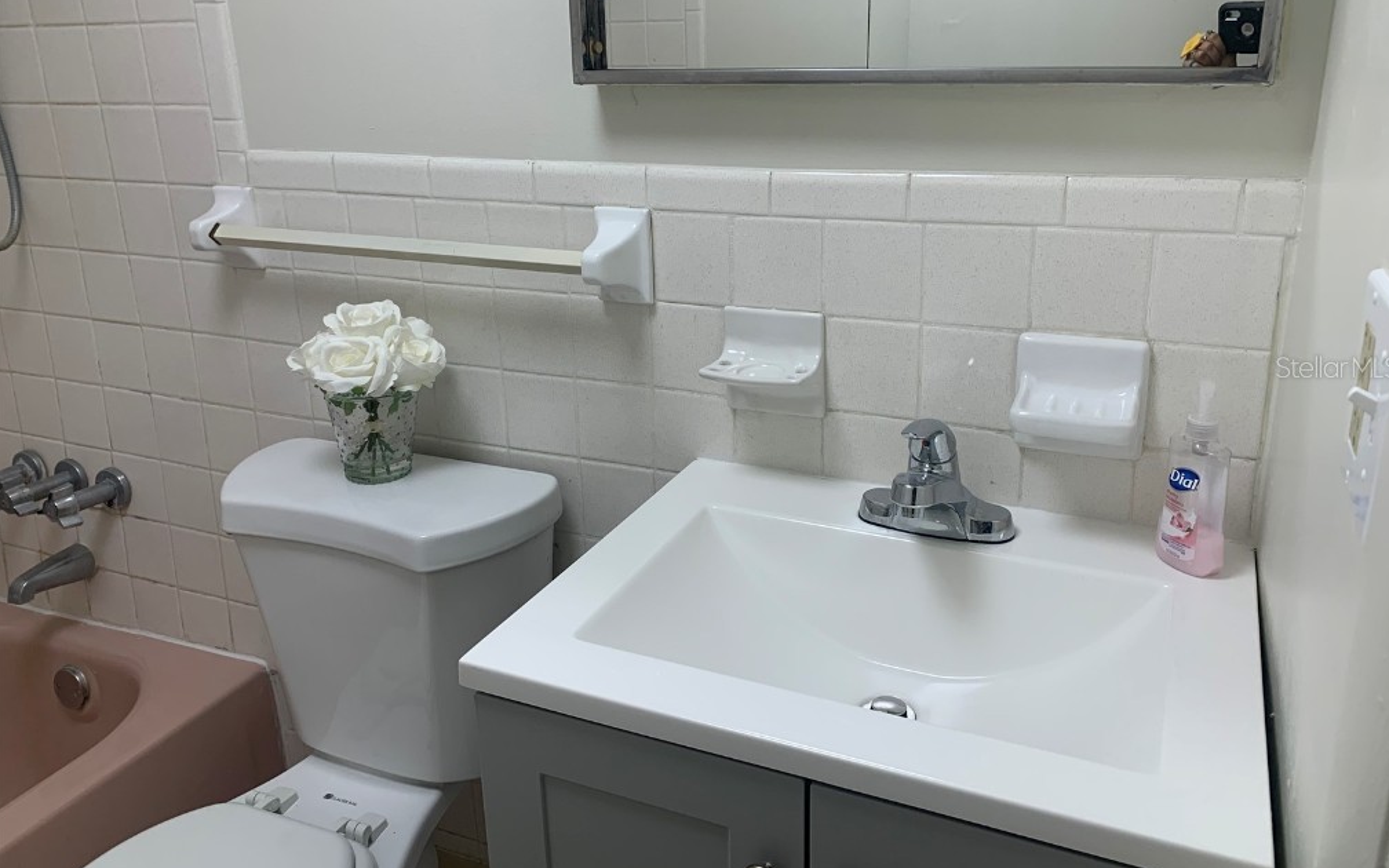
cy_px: 366
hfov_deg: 66.5
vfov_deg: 44.4
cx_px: 700
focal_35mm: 28
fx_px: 1060
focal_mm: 4.25
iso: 64
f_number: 1.8
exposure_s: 1/120
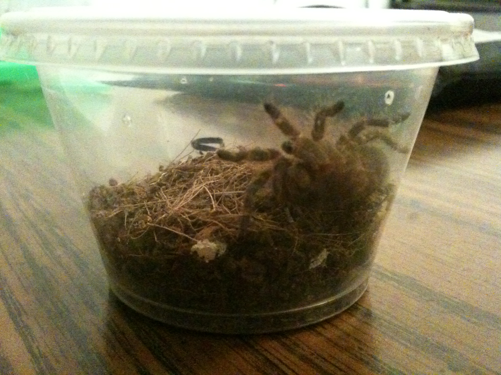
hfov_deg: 52.6
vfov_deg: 40.7
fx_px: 507
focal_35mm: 35
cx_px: 250
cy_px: 188
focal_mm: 3.85
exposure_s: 1/10
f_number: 2.8
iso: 1000
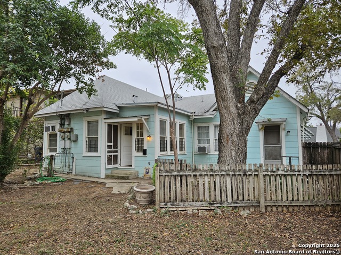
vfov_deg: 58.9
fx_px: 227
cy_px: 128
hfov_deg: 73.9
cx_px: 170
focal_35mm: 23
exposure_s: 1/266
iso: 25
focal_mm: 5.4
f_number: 1.8
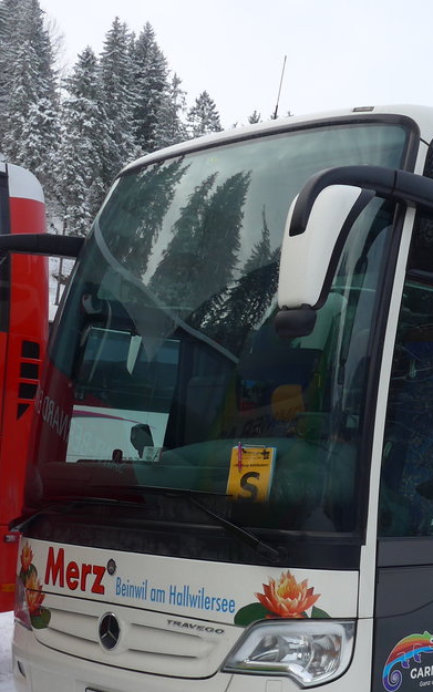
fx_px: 1113
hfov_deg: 20.6
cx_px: 518
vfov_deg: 34.5
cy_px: 400
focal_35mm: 59
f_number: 2.8
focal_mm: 6
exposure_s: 1/500
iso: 80
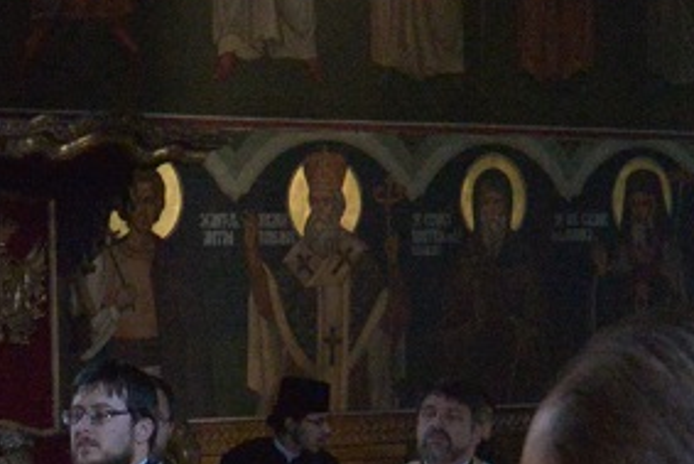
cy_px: 474
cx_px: -10
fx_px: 1832
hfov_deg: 20.7
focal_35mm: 95
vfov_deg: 14.2
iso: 3200
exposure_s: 1/160
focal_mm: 14
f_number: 2.8
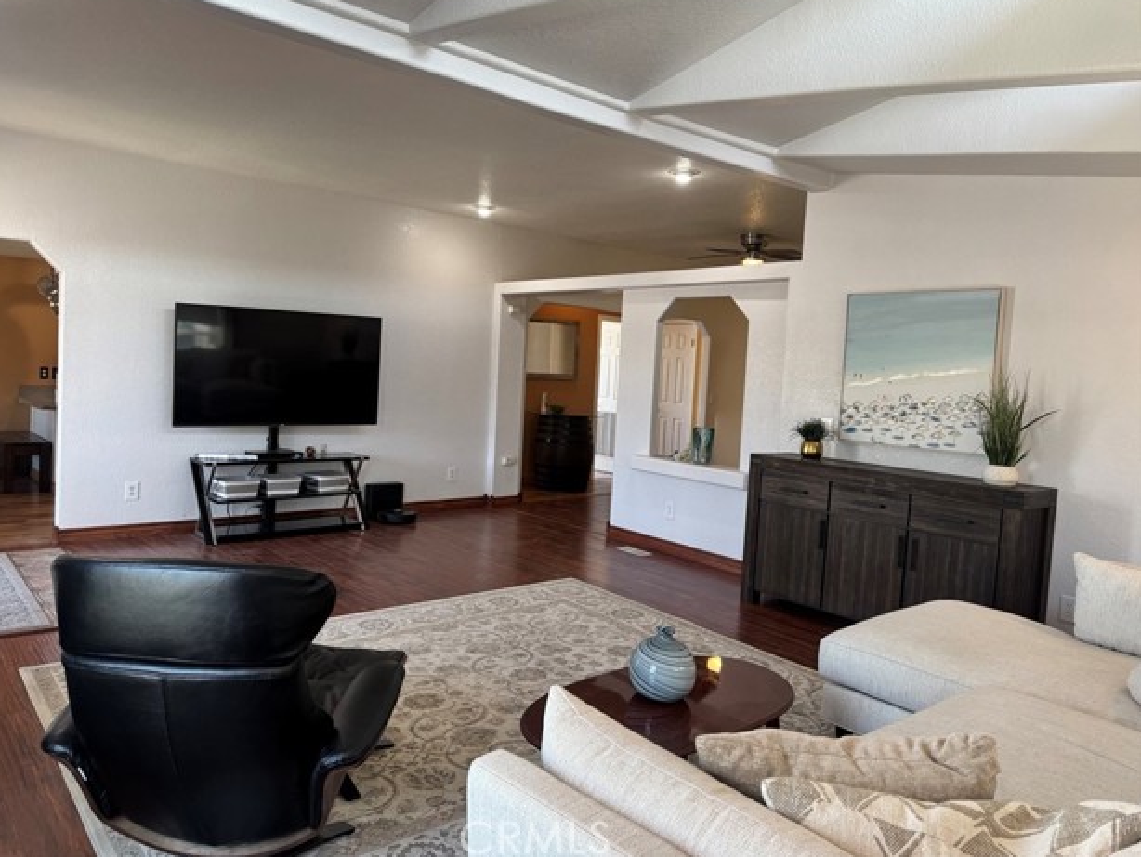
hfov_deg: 69.4
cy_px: 418
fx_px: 824
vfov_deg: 54.9
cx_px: 557
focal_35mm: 25
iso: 125
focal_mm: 6.76
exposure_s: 1/120
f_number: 1.78
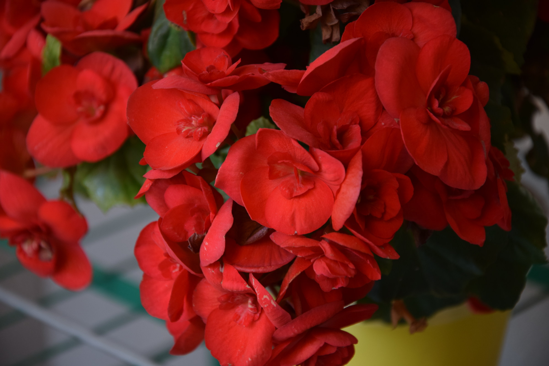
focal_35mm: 158
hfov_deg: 13.0
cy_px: 183
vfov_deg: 8.7
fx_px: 2402
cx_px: 274
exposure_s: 1/60
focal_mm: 105
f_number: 5.6
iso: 500
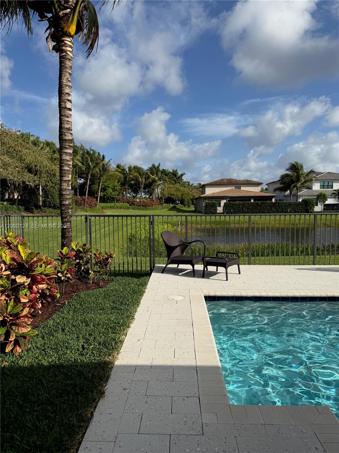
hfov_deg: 56.8
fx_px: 313
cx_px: 170
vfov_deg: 71.6
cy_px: 226
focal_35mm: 24
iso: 80
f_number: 1.78
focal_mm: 6.76
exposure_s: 1/7353
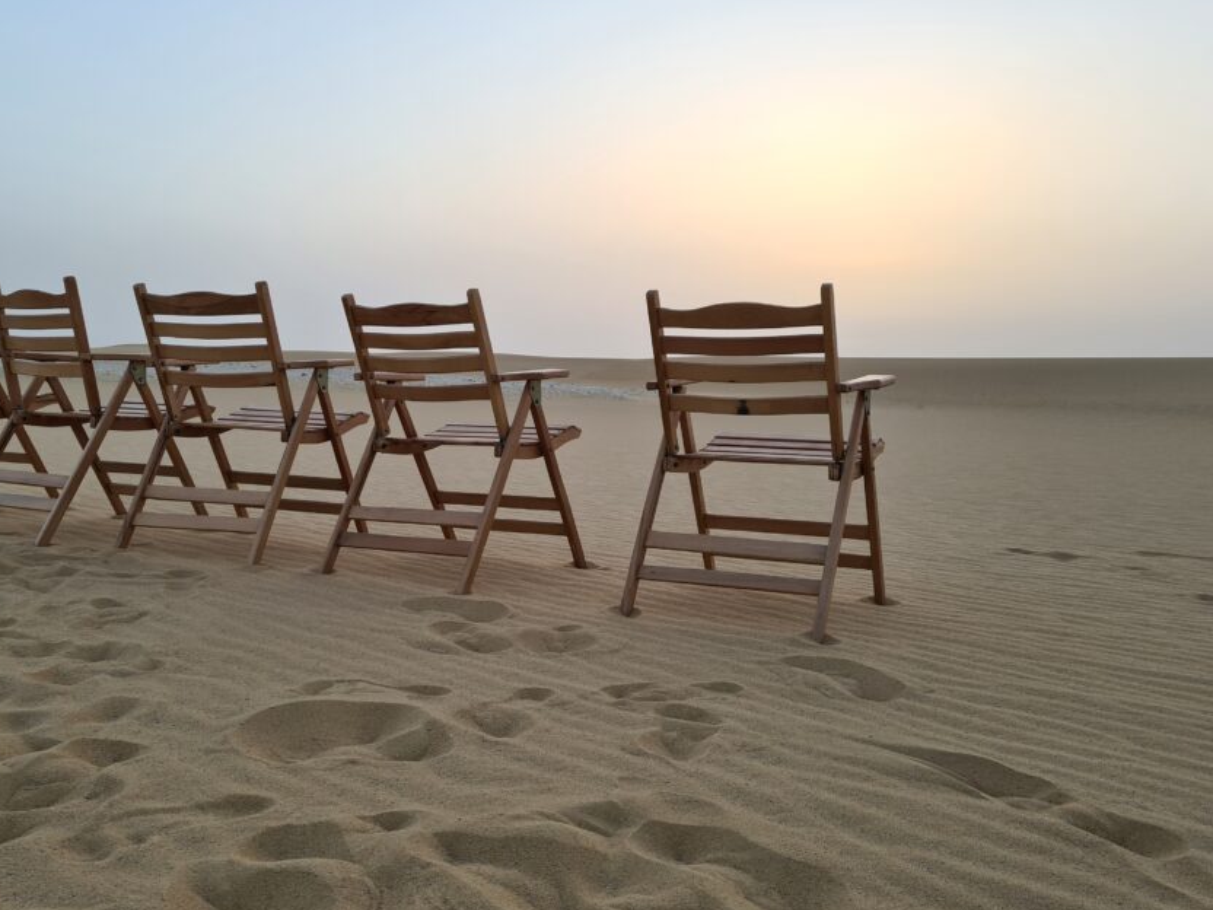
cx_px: 560
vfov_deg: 44.2
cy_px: 452
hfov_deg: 56.8
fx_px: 1121
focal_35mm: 32
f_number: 1.8
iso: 50
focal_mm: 5.4
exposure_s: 1/296
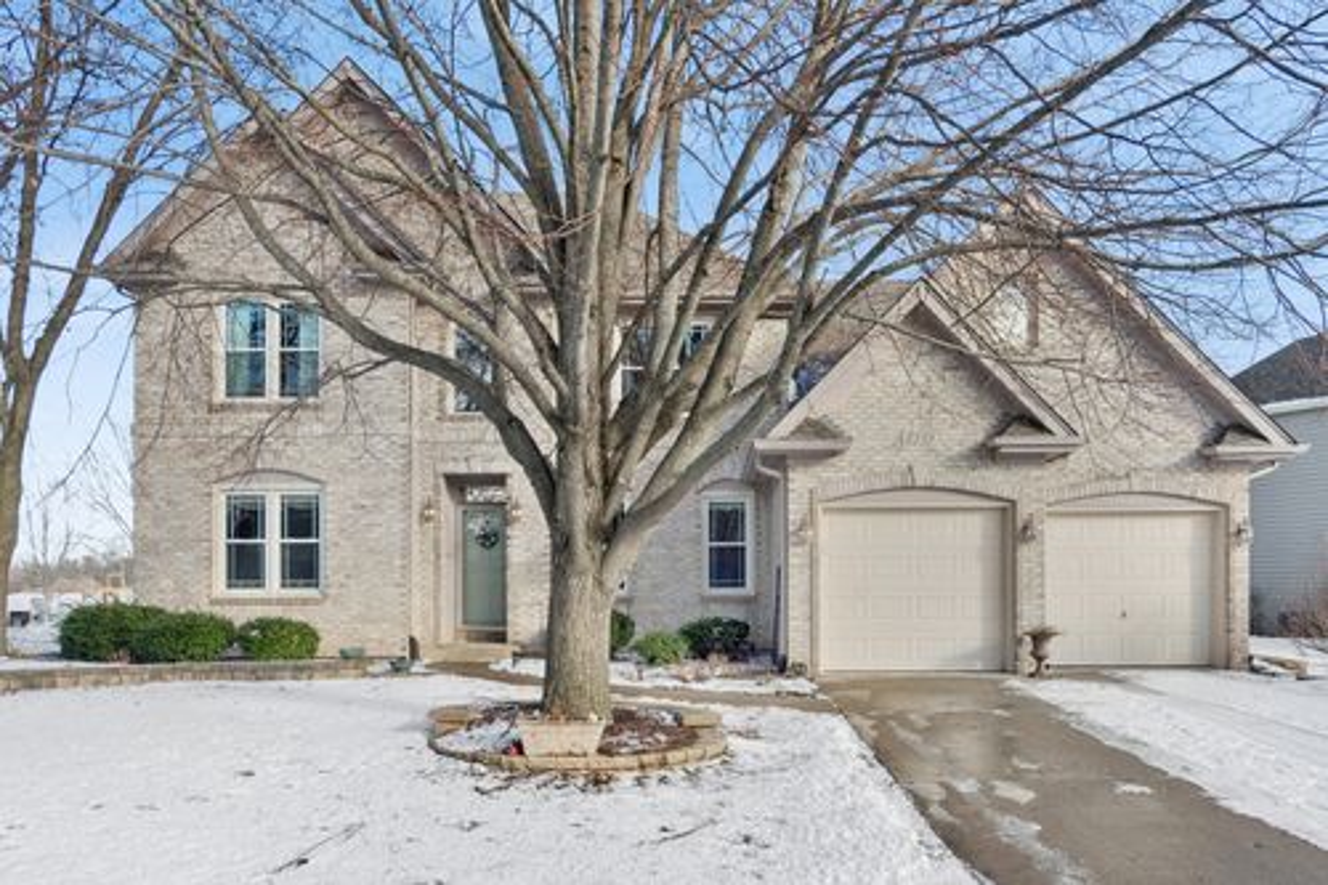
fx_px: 774
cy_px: 442
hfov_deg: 81.2
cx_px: 664
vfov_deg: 59.5
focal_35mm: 21
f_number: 8
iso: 320
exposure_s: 1/160
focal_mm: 14
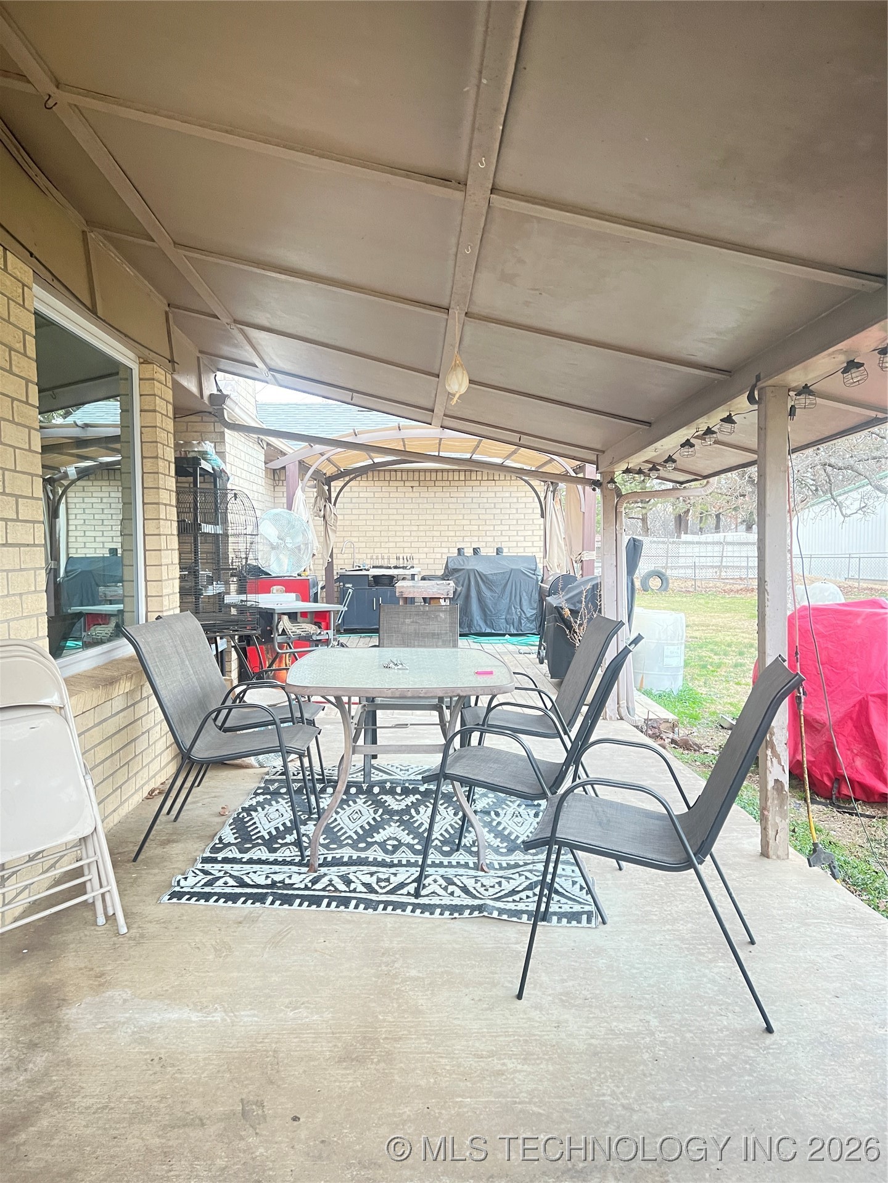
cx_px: 444
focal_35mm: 26
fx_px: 889
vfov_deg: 67.3
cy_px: 592
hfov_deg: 53.1
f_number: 1.5
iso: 400
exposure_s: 1/60
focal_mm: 5.7
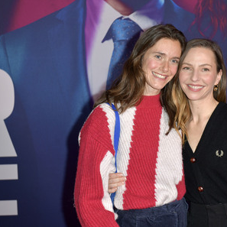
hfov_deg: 21.5
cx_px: 169
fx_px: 594
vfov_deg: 21.7
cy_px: 114
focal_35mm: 80
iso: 800
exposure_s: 1/200
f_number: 5.6
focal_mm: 62
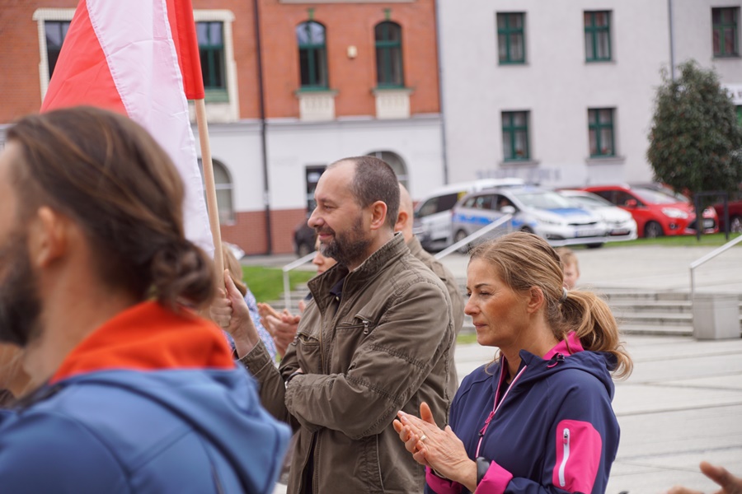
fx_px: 2319
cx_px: 371
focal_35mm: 112
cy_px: 247
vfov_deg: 12.2
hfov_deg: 18.2
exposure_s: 1/160
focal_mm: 75
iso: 125
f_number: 5.6
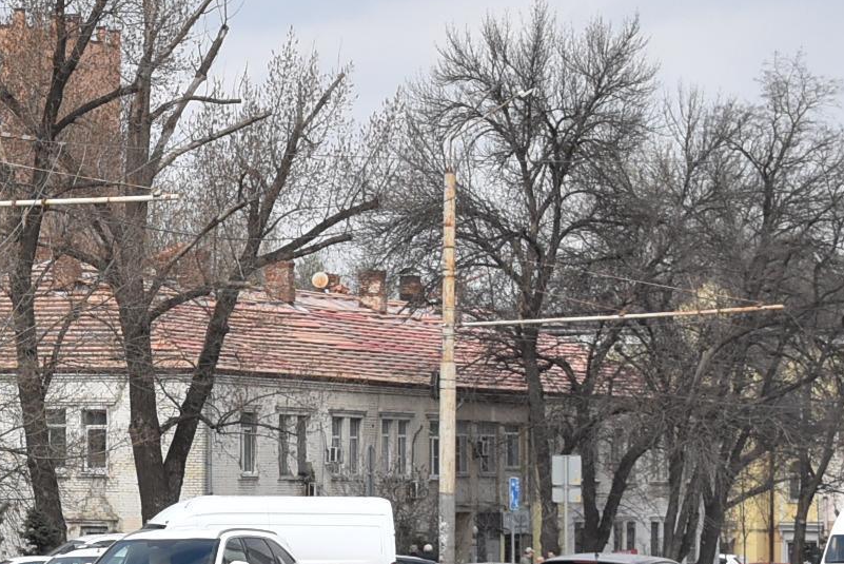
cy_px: 183
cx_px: -389
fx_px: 4996
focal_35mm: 213
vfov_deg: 6.5
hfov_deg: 9.4
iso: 400
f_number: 6.3
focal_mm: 38
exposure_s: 1/1600
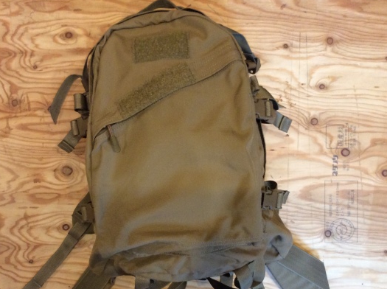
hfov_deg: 47.8
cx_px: 166
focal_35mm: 39
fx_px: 435
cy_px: 169
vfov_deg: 36.6
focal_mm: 3.3
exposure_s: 1/24
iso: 160
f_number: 2.4
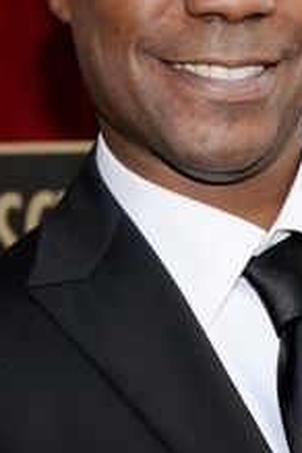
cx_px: 205
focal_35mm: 292
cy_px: 43
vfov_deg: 7.0
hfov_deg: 4.7
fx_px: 3674
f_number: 7.1
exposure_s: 1/250
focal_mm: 160
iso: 320
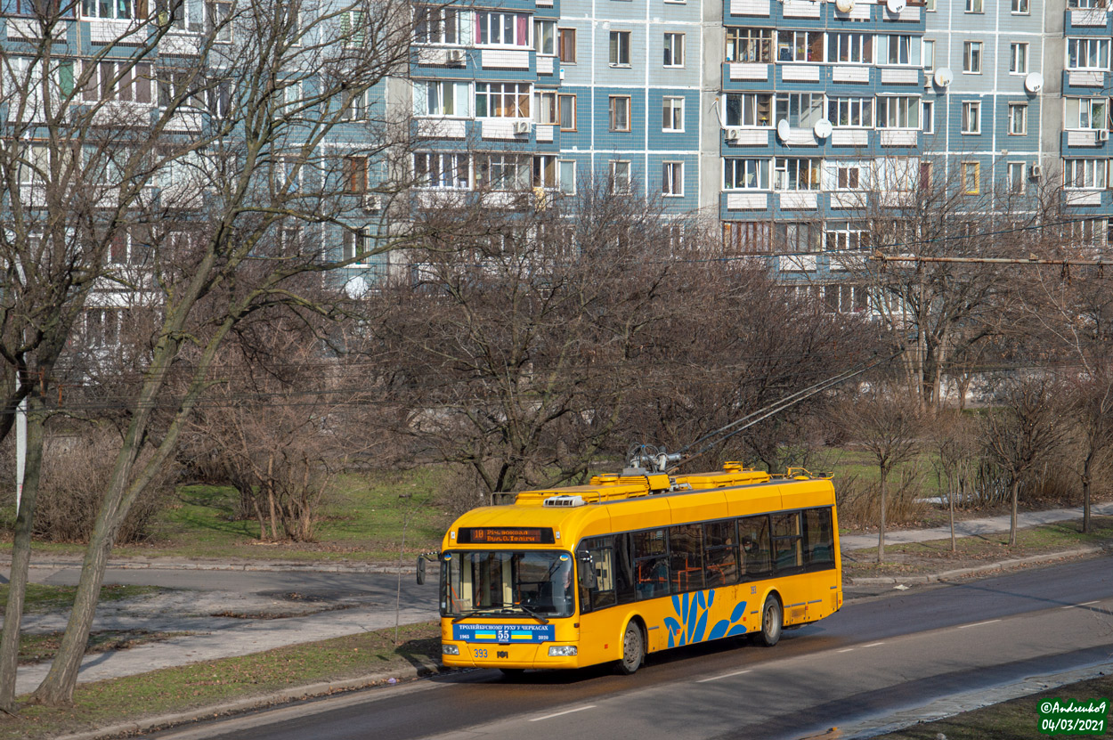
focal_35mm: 112
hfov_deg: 18.2
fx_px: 3475
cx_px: 556
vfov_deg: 12.2
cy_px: 370
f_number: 8
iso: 100
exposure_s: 1/640
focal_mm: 75
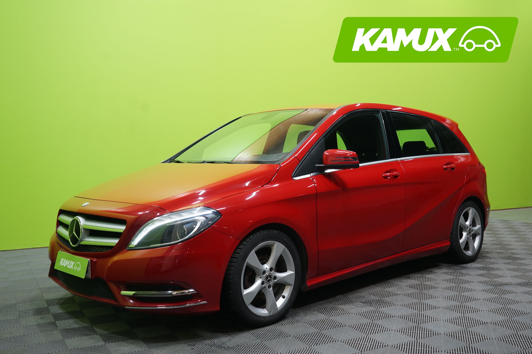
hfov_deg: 54.4
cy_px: 177
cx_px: 266
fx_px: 517
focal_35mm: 35
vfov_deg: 37.9
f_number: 5
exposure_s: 1/25
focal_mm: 35
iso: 800
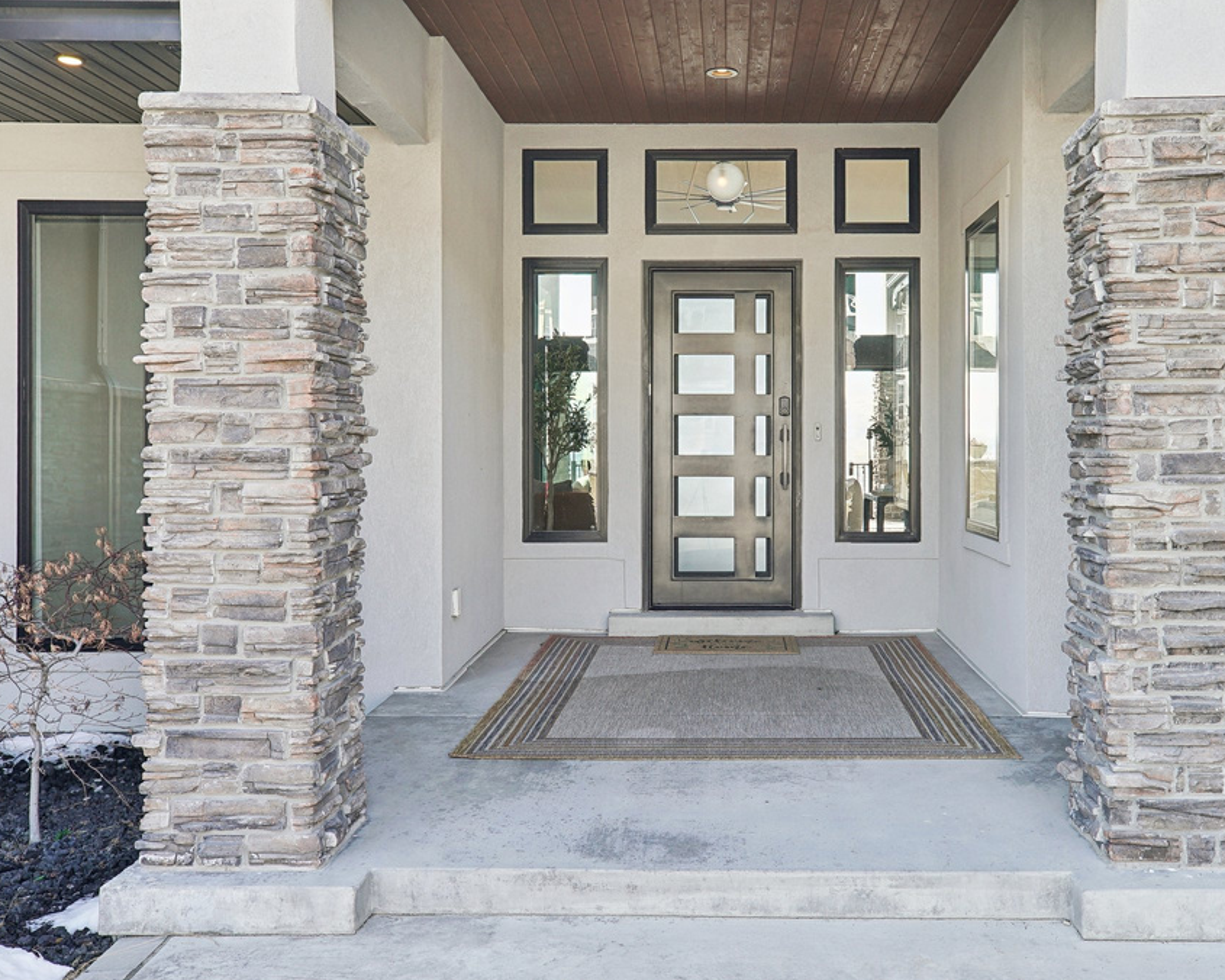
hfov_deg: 54.0
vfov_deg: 44.5
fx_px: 1196
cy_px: 489
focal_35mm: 33
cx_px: 712
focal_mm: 29
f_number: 9
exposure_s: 1/20
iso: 100
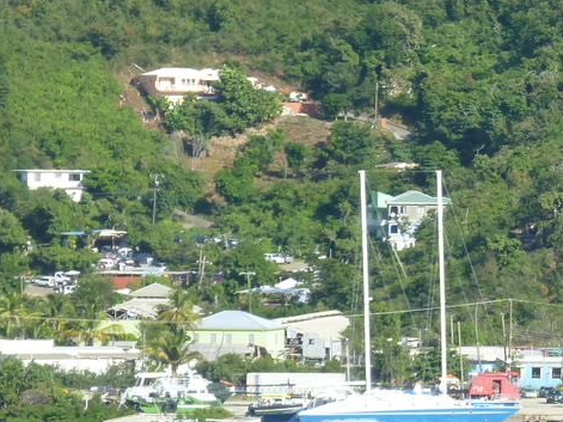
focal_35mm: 405
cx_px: 683
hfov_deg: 4.9
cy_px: 130
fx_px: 6585
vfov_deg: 3.7
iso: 80
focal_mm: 26.7
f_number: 5.6
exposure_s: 1/160
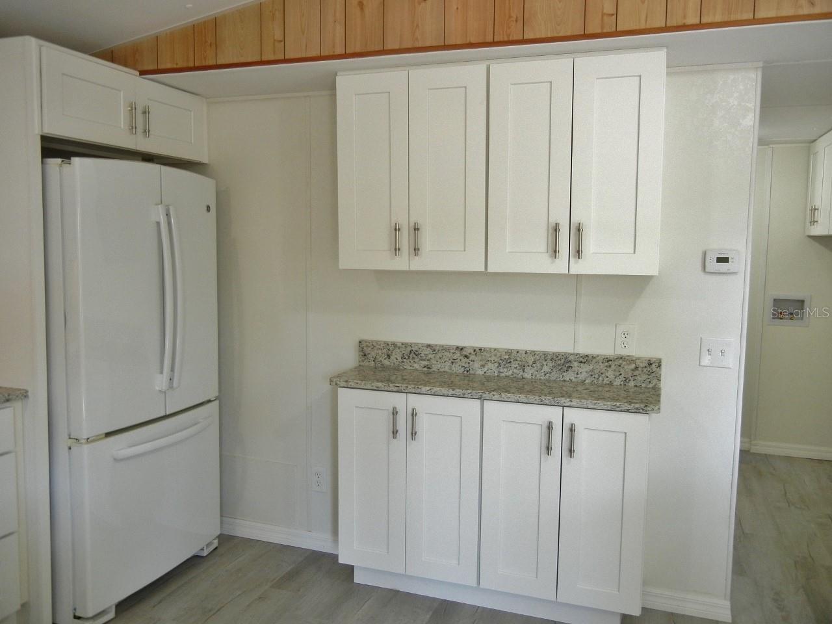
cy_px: 312
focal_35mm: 30
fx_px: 721
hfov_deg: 60.0
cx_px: 416
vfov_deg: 46.8
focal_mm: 5.4
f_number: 3.5
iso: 160
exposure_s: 1/34
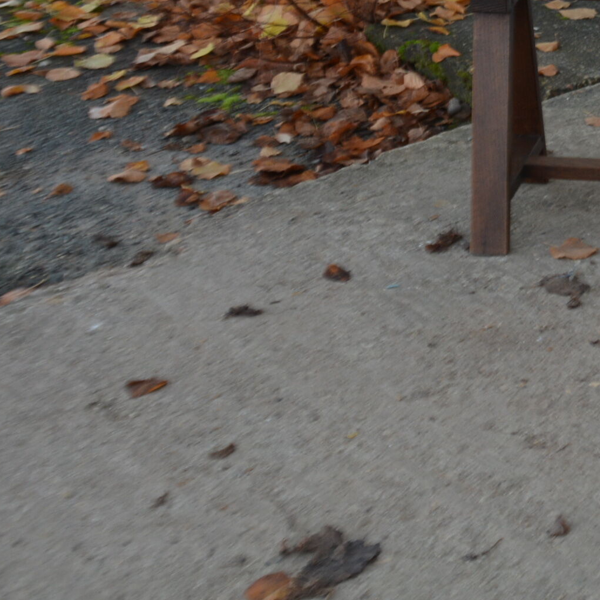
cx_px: 775
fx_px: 1829
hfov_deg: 17.5
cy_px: 35
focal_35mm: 93
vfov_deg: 18.3
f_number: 5.6
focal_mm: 25
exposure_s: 1/125
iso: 320
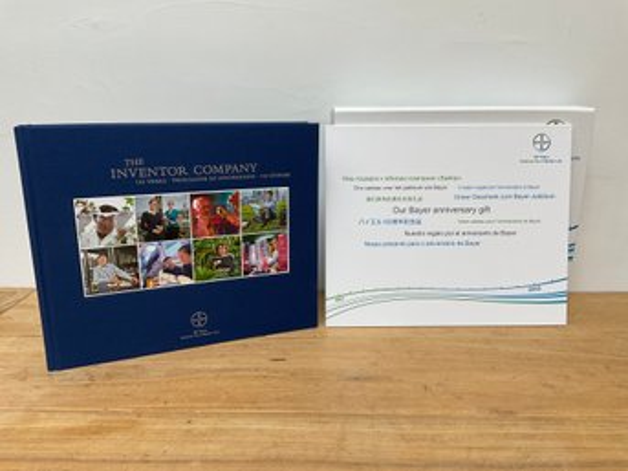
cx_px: 314
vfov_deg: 48.2
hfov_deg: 61.7
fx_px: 526
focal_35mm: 29
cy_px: 236
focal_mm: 3
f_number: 1.8
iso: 64
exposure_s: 1/120
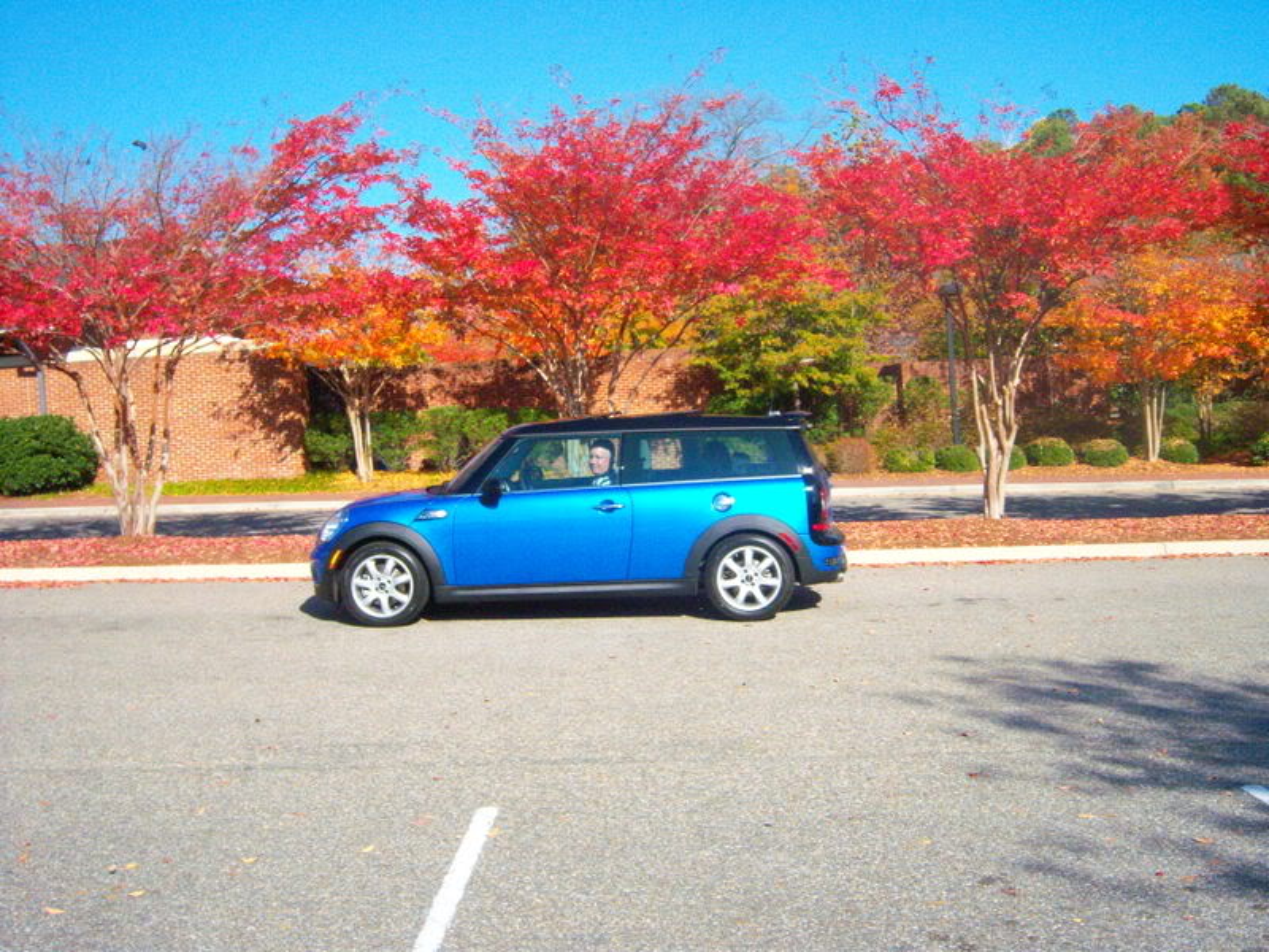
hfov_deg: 51.4
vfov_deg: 39.7
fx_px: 1320
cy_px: 476
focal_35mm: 36
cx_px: 634
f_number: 4.8
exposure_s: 1/2000
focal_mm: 7.5
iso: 400
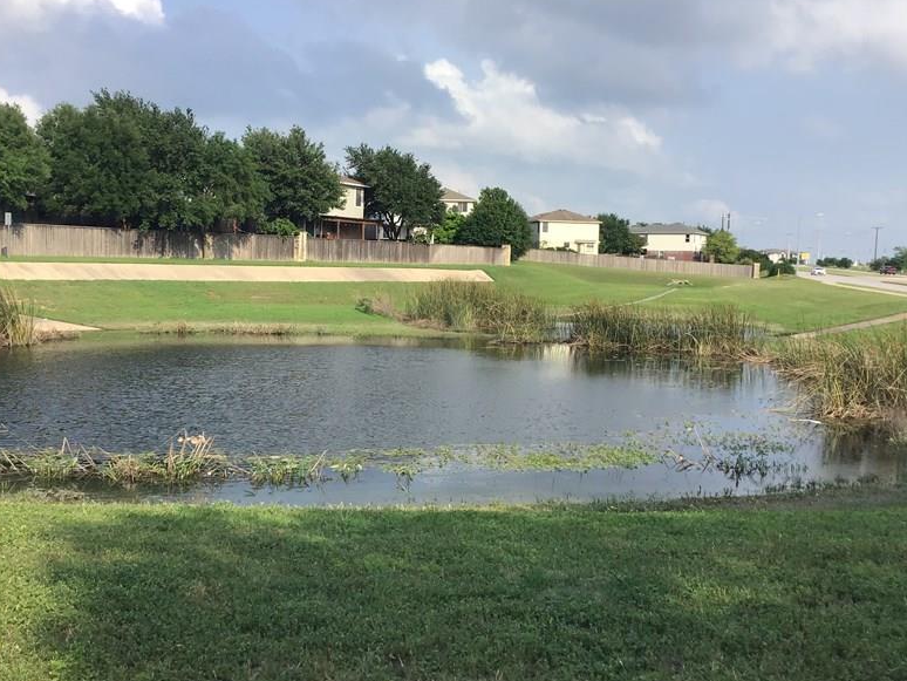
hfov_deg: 45.8
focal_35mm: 41
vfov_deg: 35.2
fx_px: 1075
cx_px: 439
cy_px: 342
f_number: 2.4
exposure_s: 1/1018
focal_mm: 3.3
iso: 25
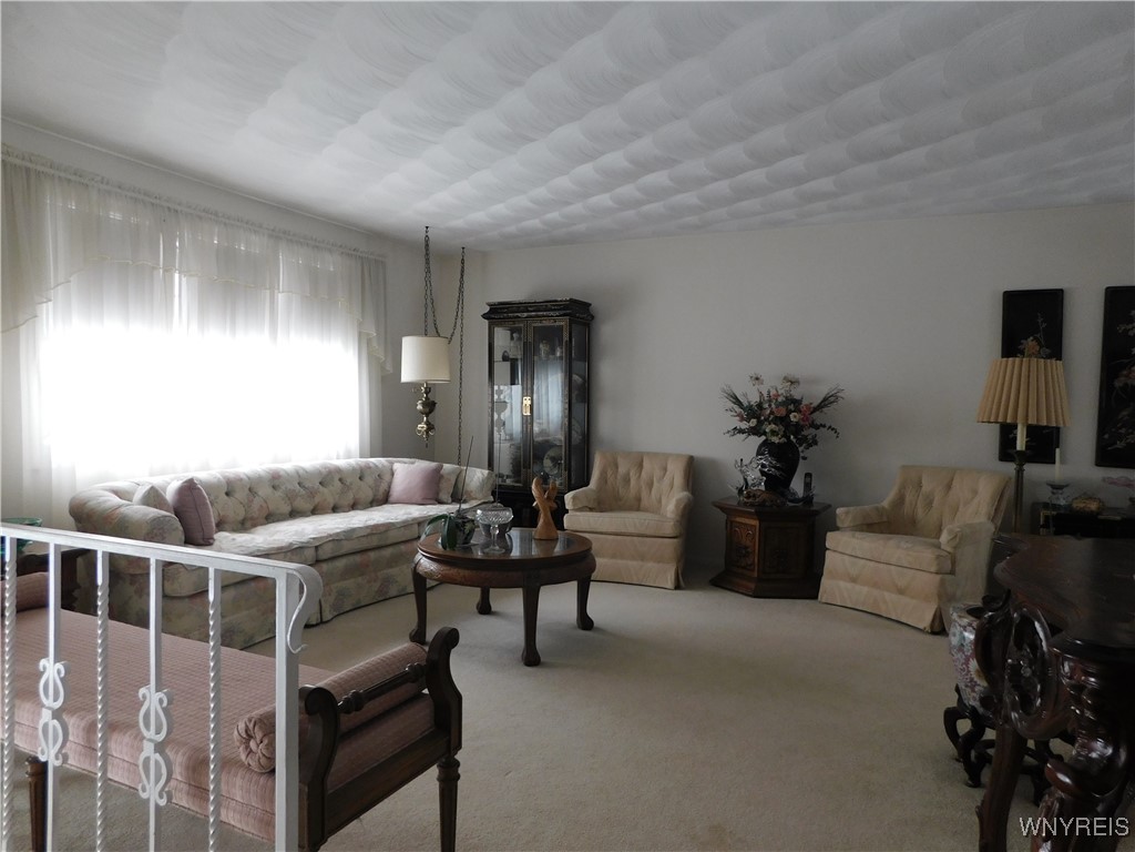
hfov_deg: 73.9
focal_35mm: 23
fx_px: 754
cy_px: 426
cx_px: 568
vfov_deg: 58.9
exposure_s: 1/30
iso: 220
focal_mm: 4
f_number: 3
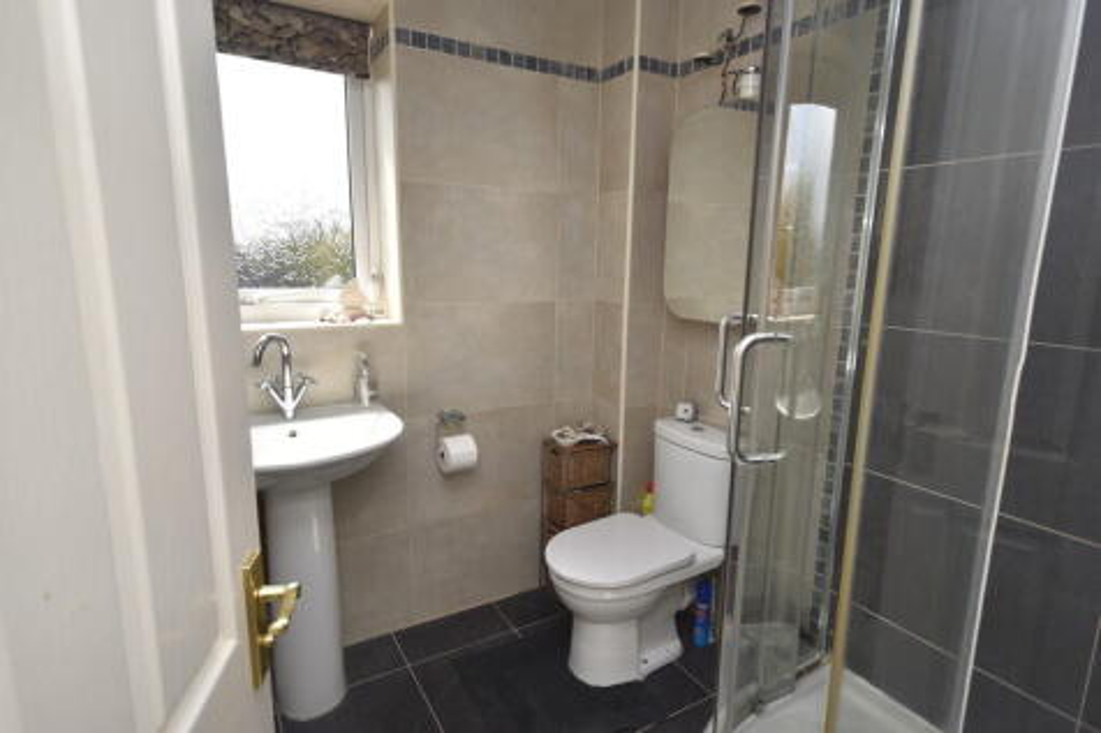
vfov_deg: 63.2
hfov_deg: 85.4
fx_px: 596
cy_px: 366
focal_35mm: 20
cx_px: 550
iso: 160
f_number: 5
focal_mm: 13
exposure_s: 1/200
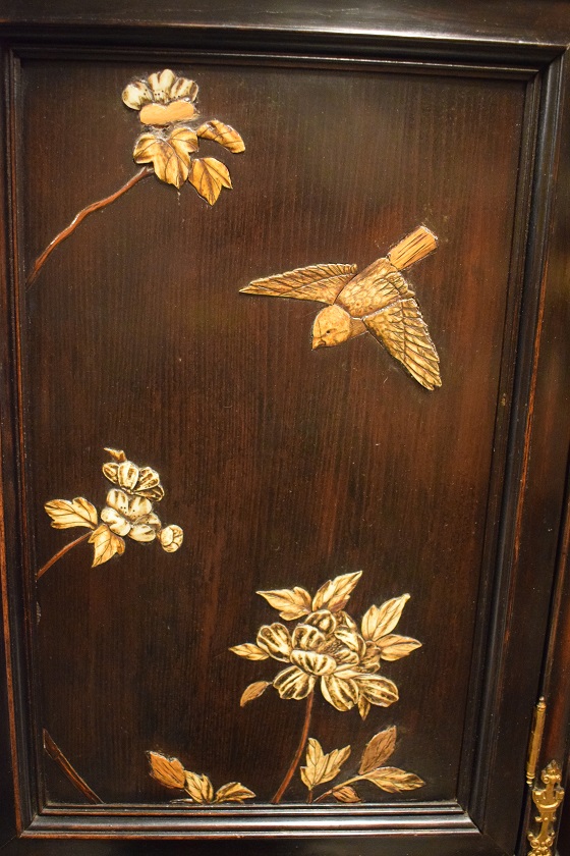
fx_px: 855
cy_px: 428
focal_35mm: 36
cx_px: 285
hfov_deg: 36.9
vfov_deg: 53.1
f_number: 3.8
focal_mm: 24
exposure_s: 1/40
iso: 6400
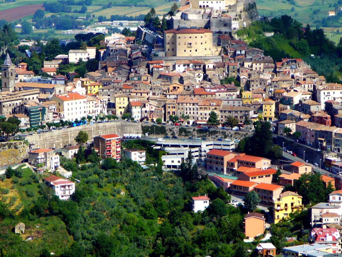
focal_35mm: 204
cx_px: 171
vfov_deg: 7.3
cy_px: 128
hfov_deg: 9.7
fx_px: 2015
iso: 80
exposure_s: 1/500
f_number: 4.1
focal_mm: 30.3
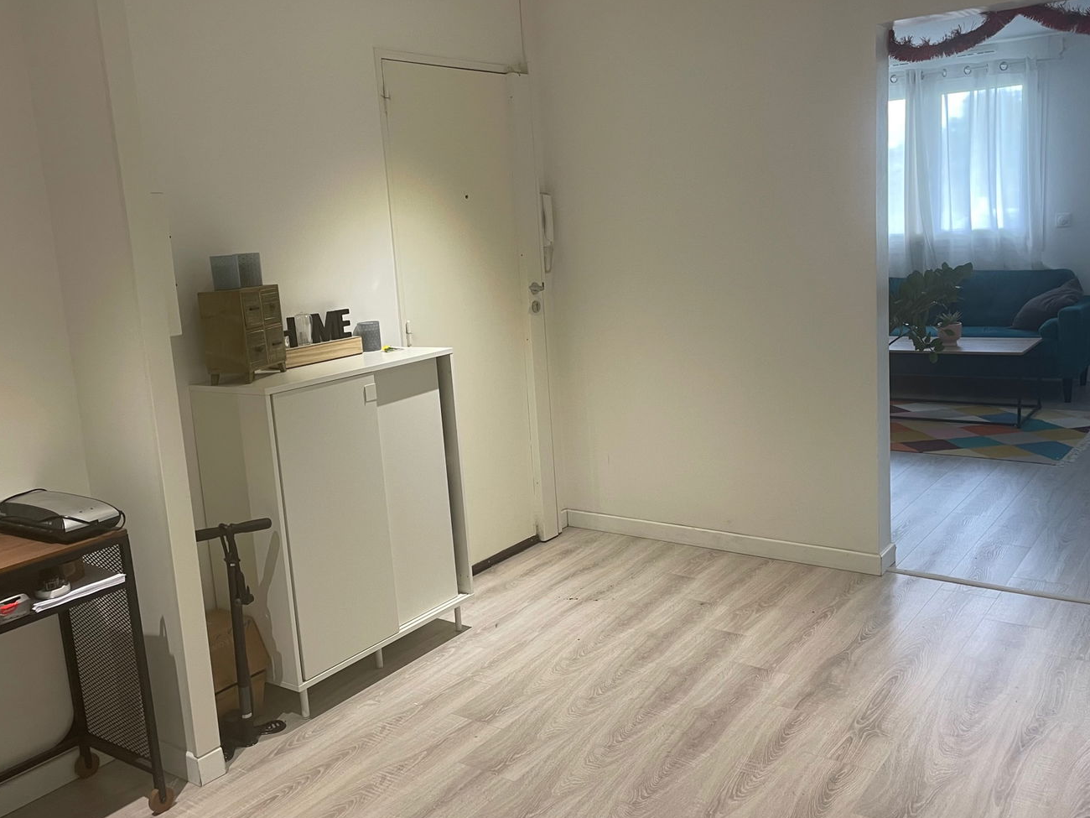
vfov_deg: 44.2
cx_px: 541
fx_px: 1008
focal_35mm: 32
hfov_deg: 56.8
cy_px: 399
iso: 80
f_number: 1.6
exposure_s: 1/50
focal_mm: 4.2
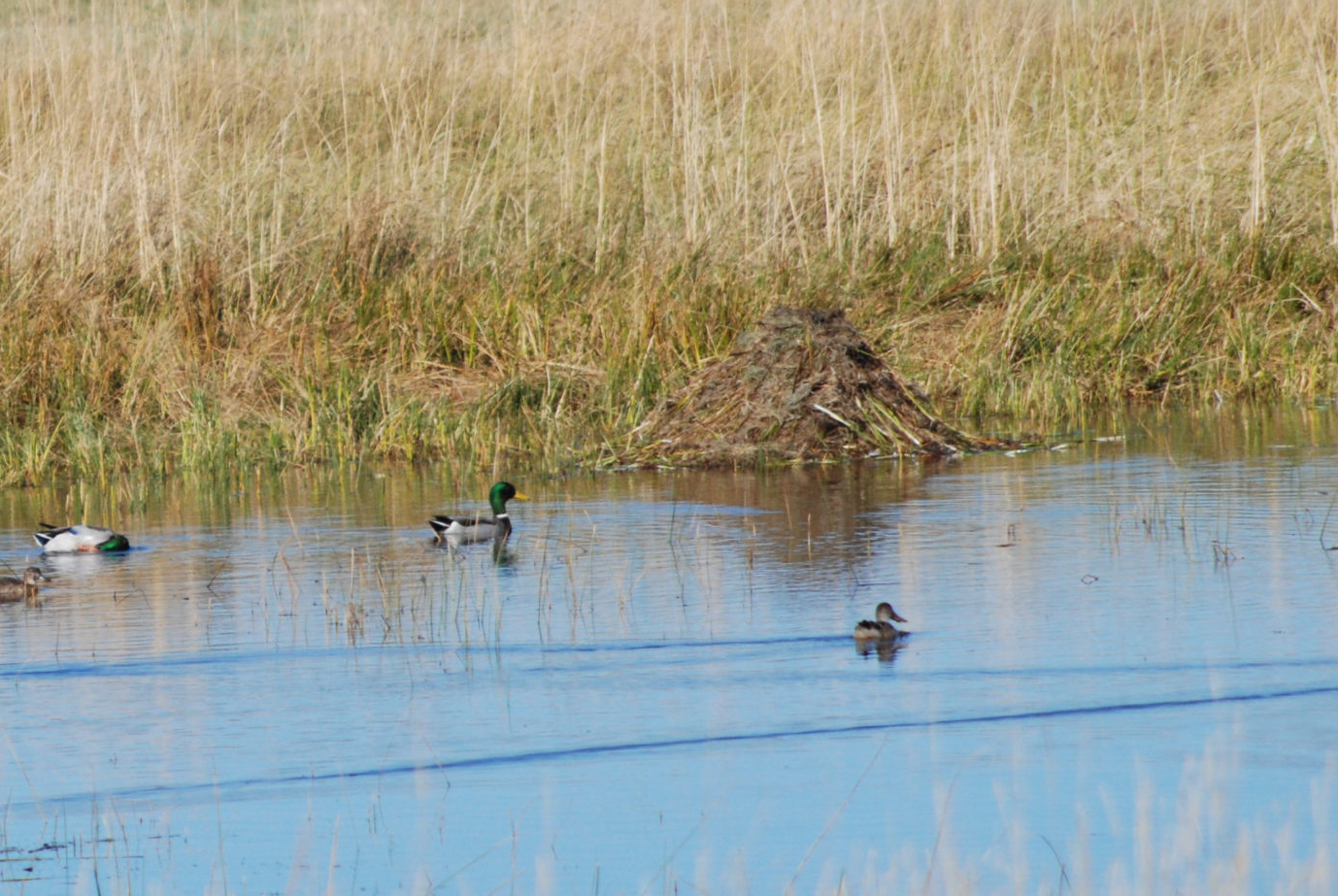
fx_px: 21772
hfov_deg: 3.5
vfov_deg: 2.4
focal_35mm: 585
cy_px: 345
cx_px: 130
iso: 400
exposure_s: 1/2000
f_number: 5.6
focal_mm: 210
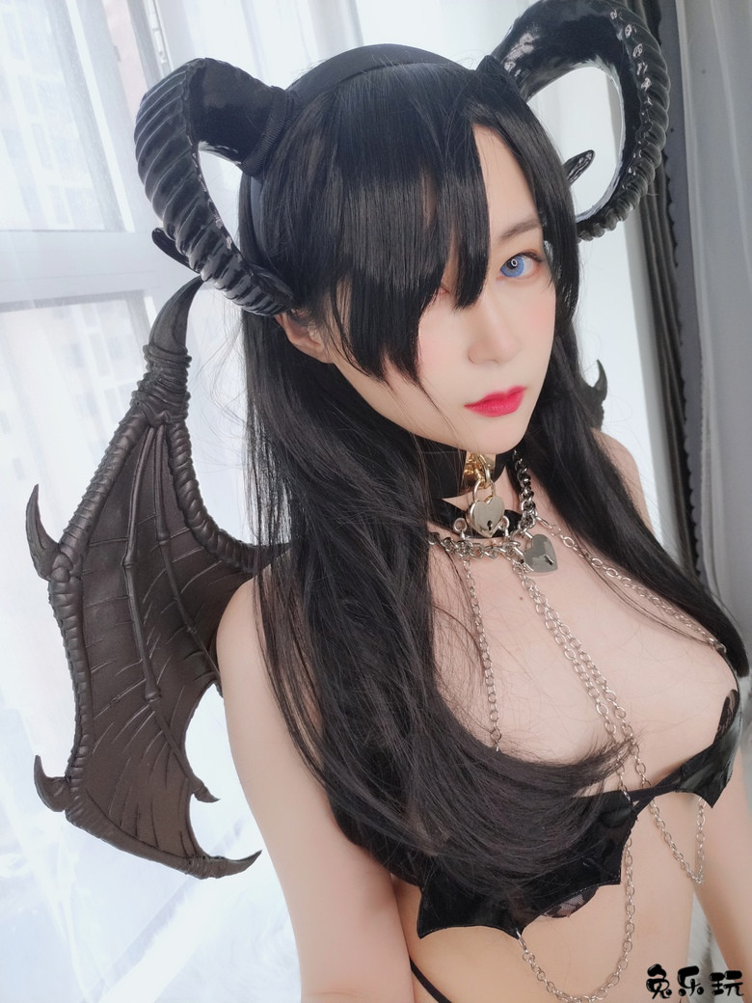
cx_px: 376
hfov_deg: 54.9
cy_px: 502
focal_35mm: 25
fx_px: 724
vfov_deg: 69.4
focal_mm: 4.36
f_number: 1.8
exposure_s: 1/100
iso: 80
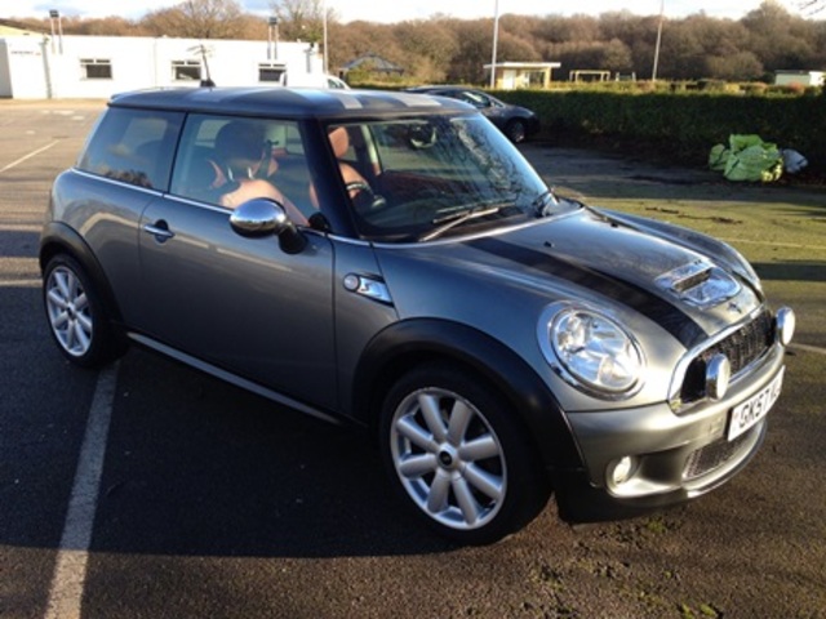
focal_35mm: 33
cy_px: 310
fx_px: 787
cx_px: 413
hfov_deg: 55.4
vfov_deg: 42.9
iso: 50
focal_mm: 4.12
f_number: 2.4
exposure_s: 1/311
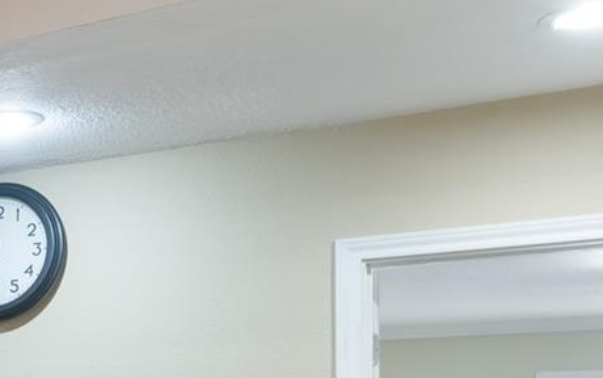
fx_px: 1118
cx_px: -308
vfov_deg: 18.2
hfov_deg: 23.8
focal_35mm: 68
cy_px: 448
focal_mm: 15
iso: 400
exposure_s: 1/2
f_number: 8
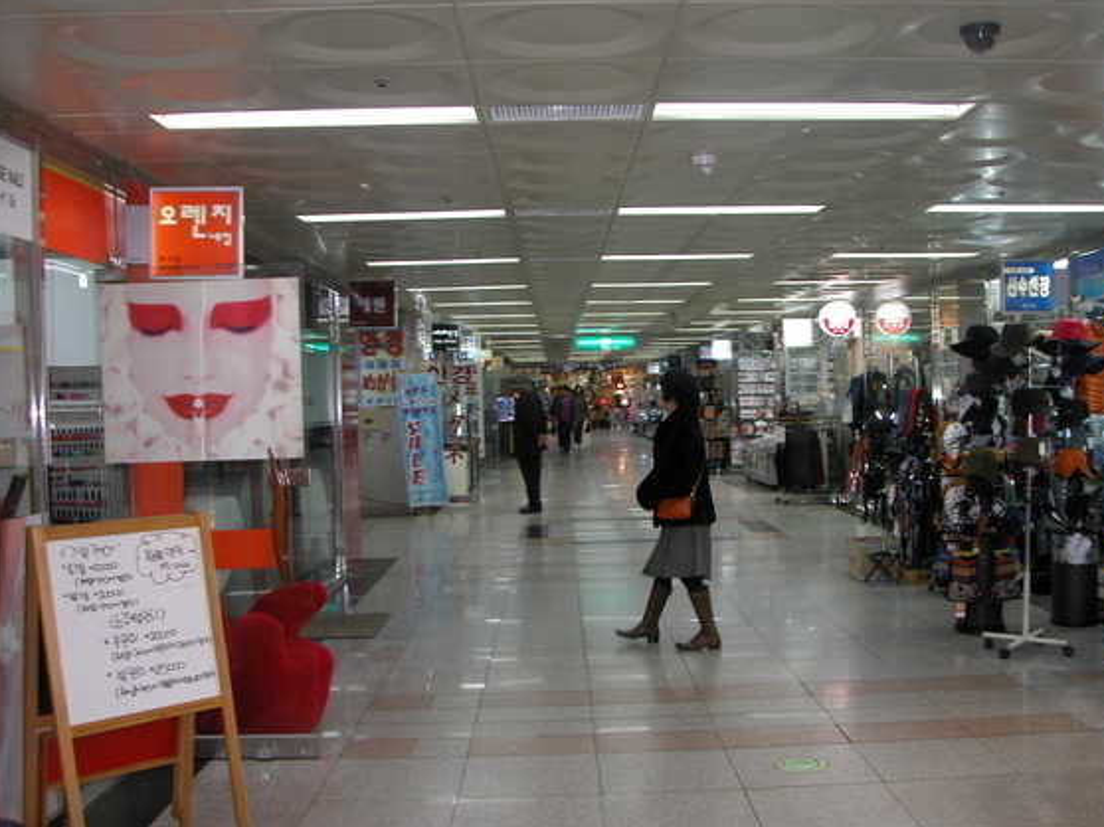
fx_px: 1243
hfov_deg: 47.8
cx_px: 627
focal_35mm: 39
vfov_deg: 36.8
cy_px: 421
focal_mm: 8.9
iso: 100
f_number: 2.8
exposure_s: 1/30
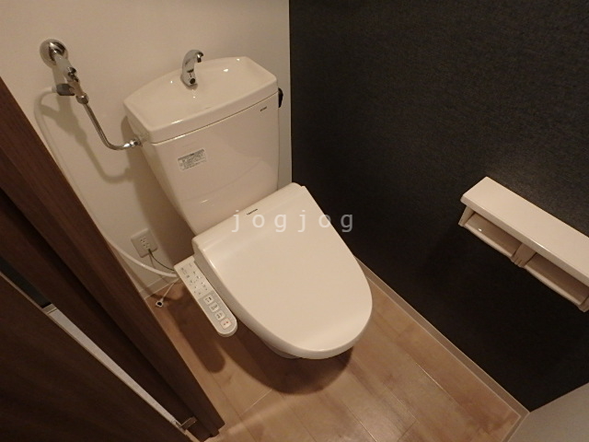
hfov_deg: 79.0
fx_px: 357
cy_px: 221
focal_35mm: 21
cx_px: 294
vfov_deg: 63.4
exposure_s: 1/30
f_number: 3.5
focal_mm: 3.7
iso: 500
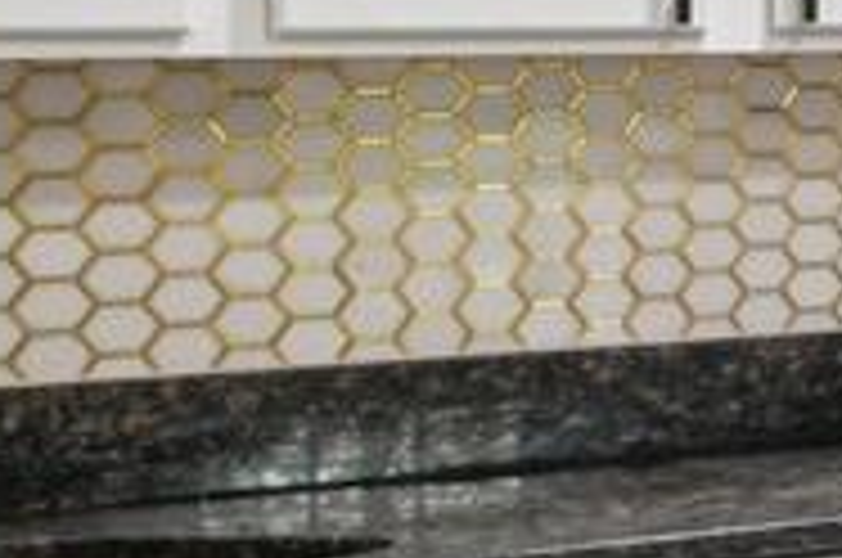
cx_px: 3035
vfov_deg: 12.6
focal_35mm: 108
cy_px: 76
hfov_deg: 9.3
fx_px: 2522
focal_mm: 14
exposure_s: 1/10
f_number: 8
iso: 400
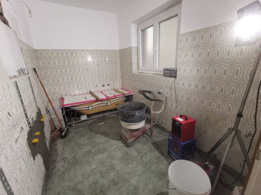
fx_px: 121
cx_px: 130
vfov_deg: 78.1
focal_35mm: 16
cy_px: 98
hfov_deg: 94.5
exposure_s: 1/50
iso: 250
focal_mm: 2.35
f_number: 2.2
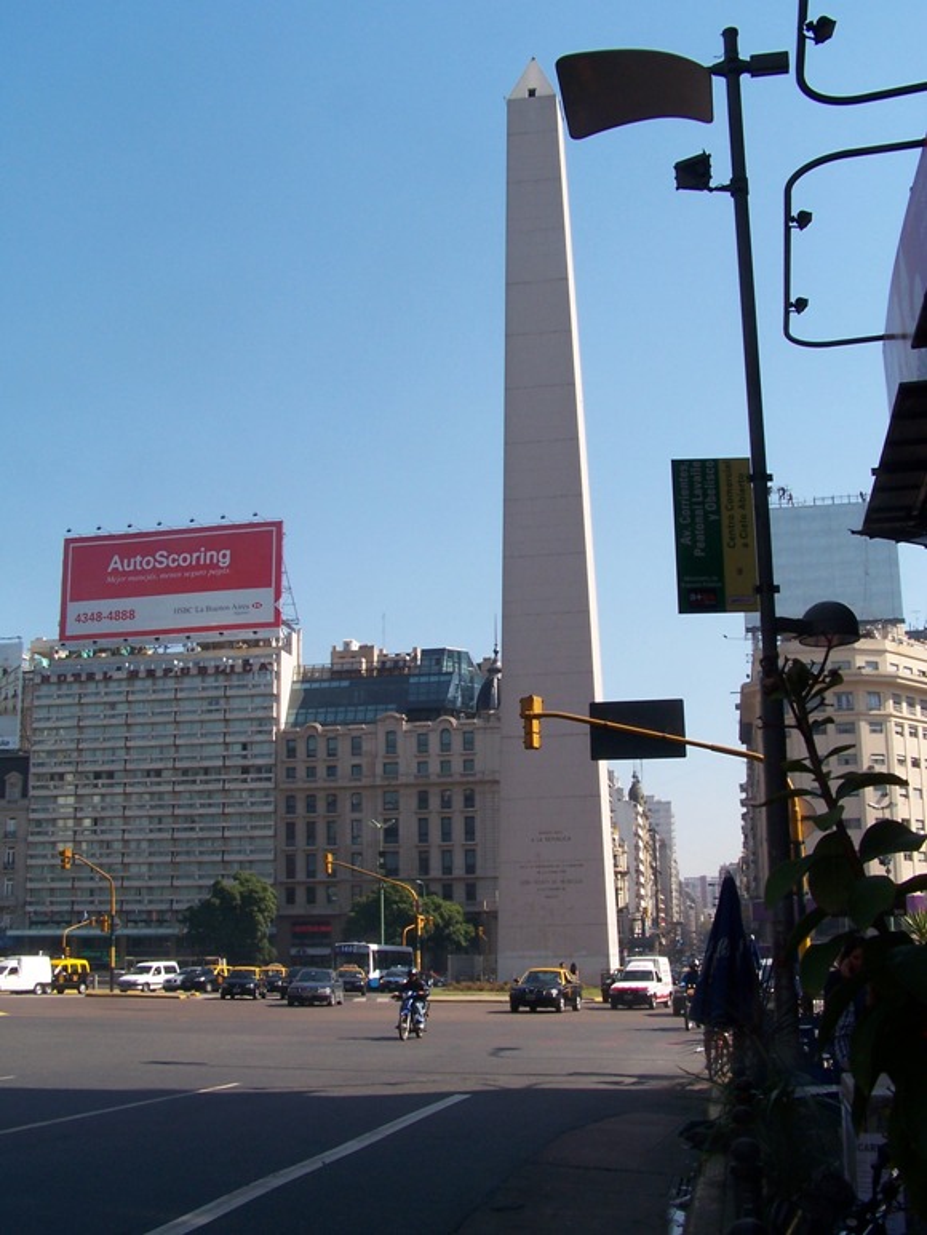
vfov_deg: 49.0
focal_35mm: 38
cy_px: 618
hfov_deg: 37.7
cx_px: 464
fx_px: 1356
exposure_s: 1/200
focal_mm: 6.3
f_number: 8
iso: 80
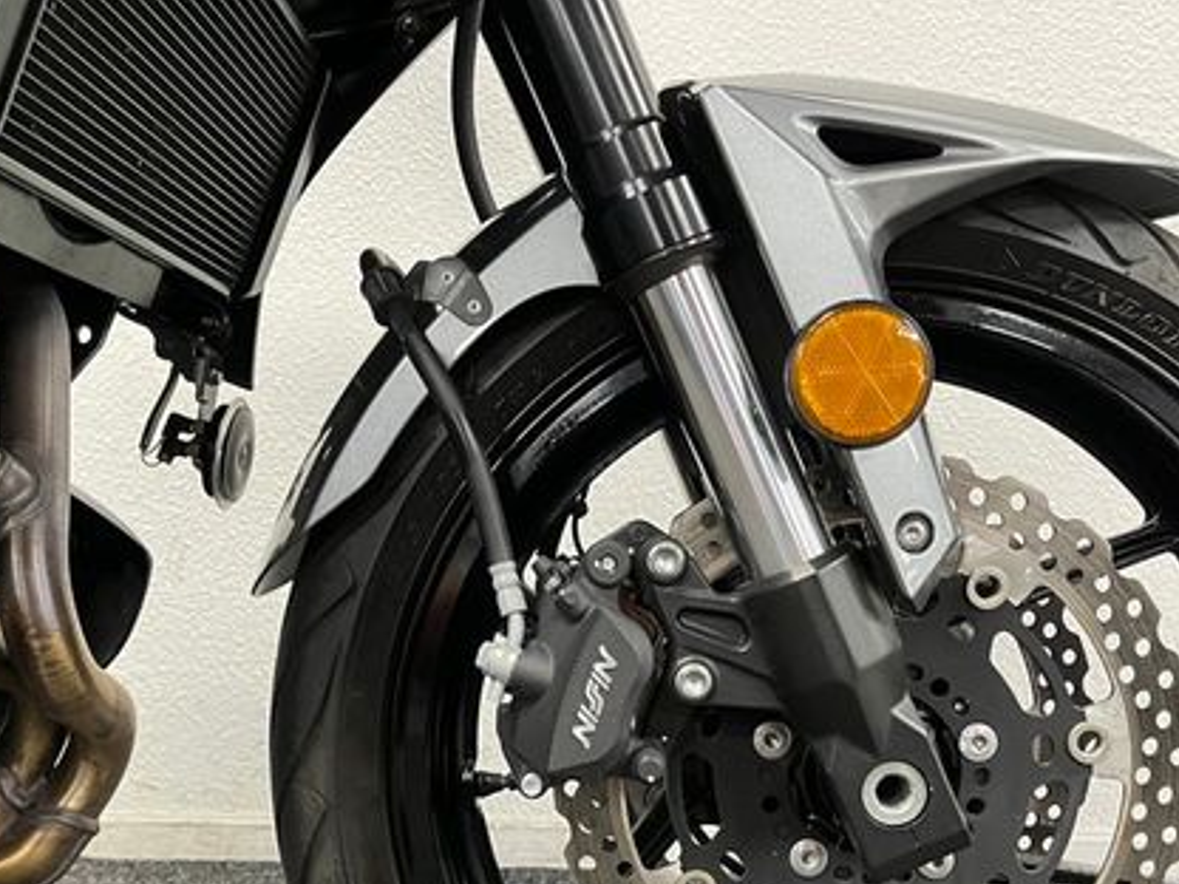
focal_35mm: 40
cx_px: 595
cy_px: 677
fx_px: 1362
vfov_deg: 35.1
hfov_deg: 46.8
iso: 500
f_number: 1.6
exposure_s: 1/50
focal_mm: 5.1
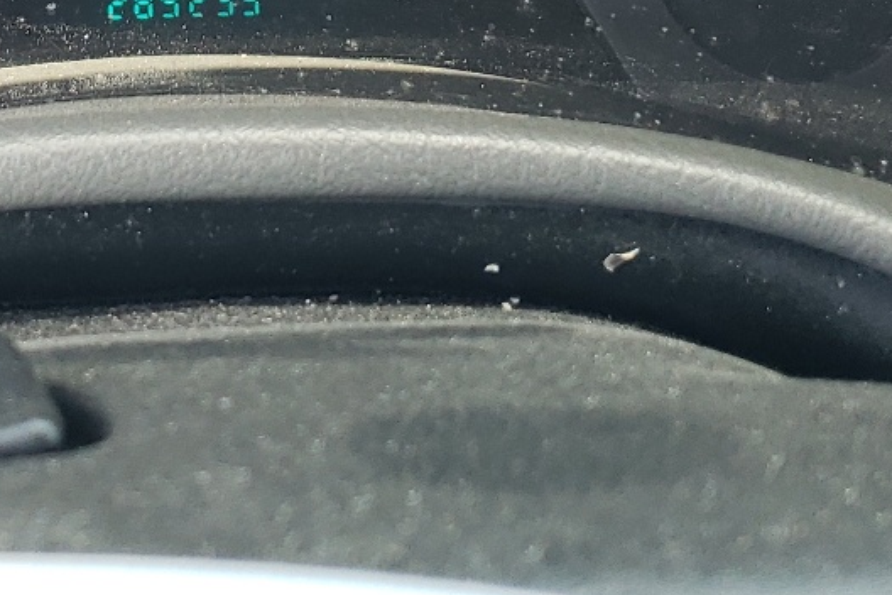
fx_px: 2032
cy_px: -318
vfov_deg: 15.3
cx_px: 177
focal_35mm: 82
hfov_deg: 24.4
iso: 85
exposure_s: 1/100
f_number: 1.5
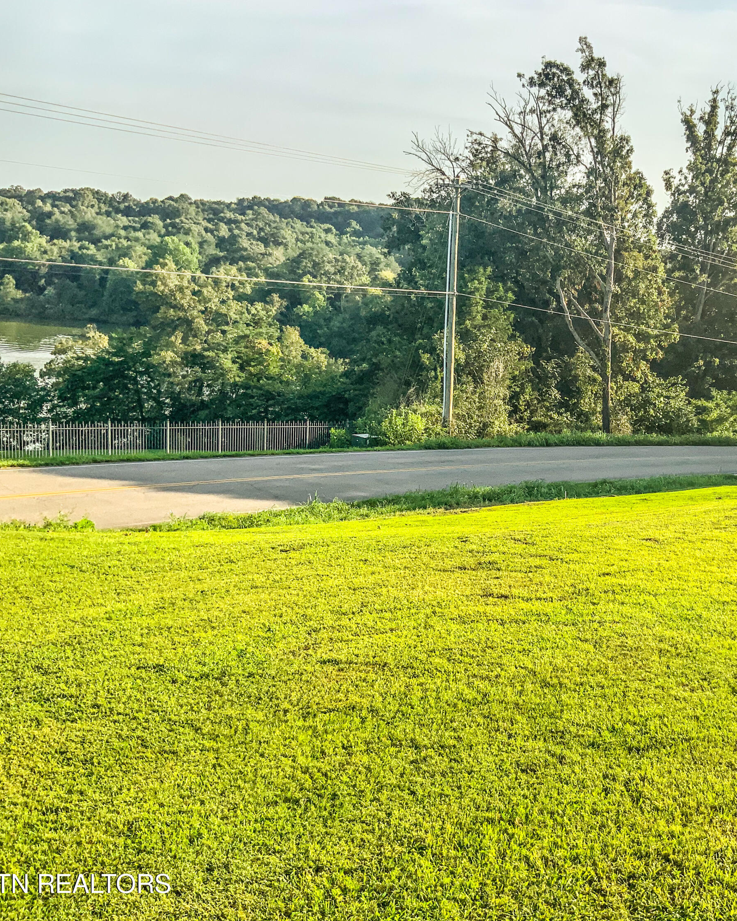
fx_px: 1036
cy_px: 463
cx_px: 594
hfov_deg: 37.7
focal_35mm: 38
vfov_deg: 47.9
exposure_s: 1/1195
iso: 16
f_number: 1.8
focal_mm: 3
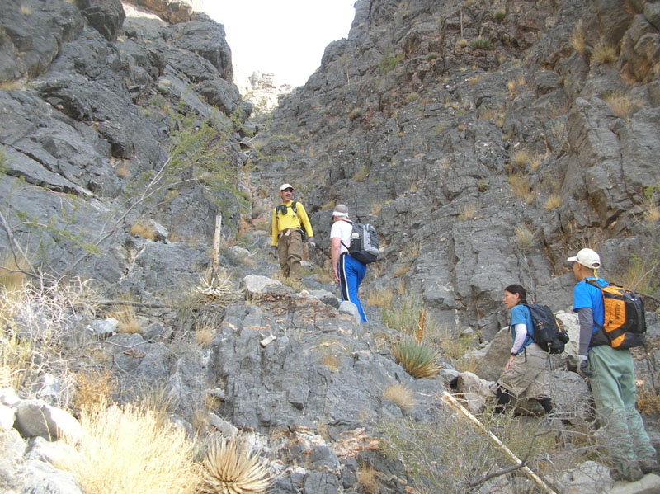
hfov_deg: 52.7
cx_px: 330
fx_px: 667
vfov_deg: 40.7
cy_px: 247
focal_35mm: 35
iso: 50
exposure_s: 1/148
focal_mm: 5.8
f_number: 2.8
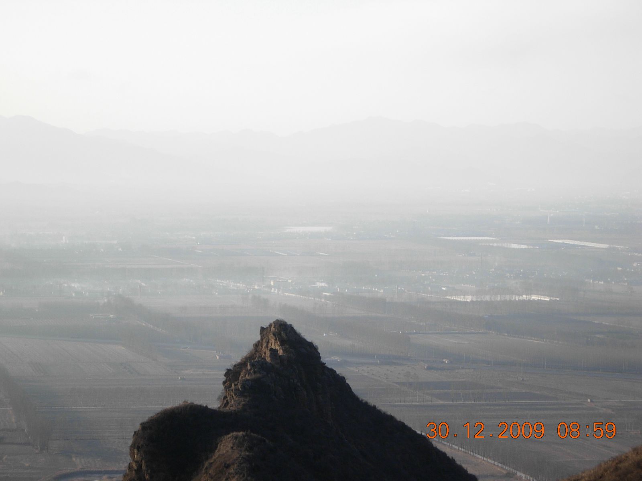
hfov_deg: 15.6
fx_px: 2337
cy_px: 240
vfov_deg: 11.8
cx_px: 321
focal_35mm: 126
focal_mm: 26.3
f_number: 5.3
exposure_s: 1/222
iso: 50
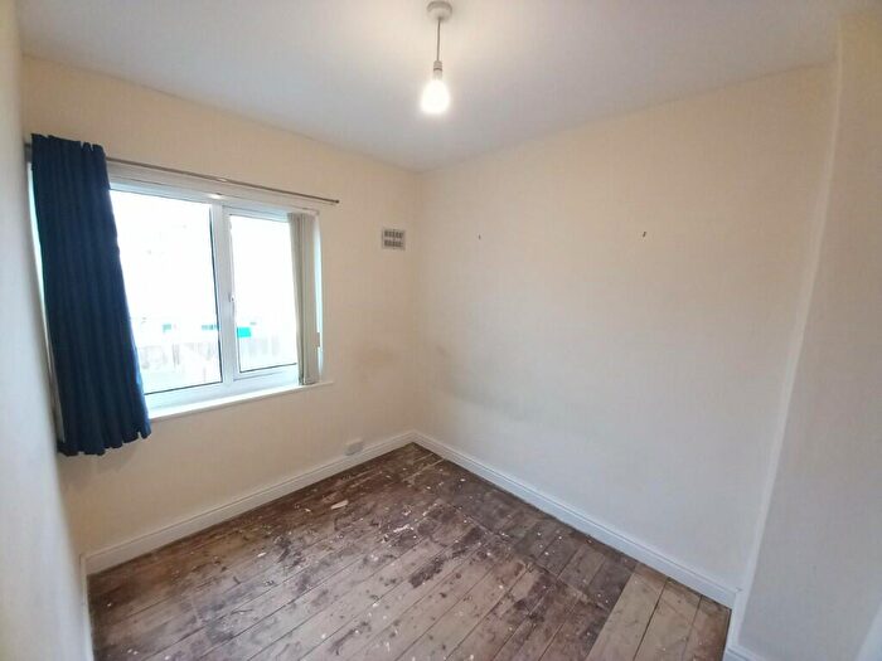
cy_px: 330
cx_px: 441
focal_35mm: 13
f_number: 2.2
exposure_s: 1/25
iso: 200
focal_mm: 1.13
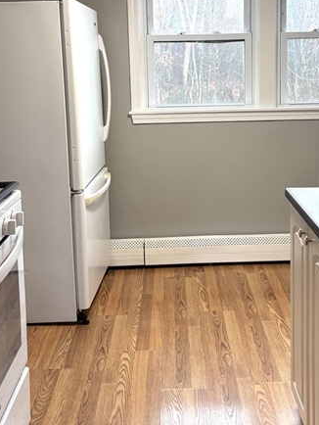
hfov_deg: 31.5
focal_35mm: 46
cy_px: 119
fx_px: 565
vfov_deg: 40.3
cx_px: 190
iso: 80
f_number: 1.6
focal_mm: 5.96
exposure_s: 1/60
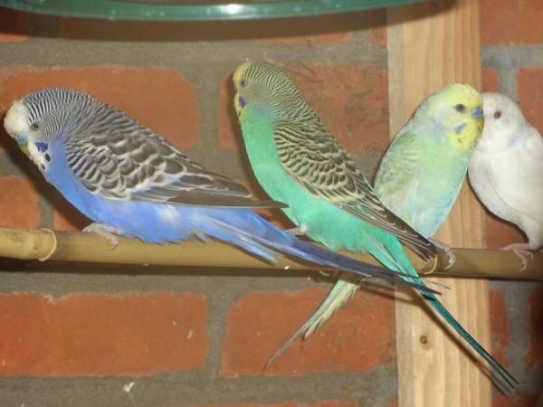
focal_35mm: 222
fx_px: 3482
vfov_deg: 6.7
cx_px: 272
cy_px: 204
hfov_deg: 8.9
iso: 100
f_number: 4.8
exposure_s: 1/140
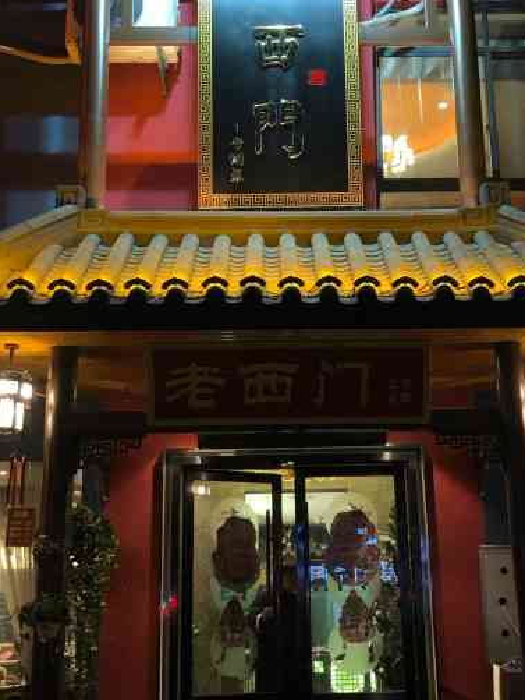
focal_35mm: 52
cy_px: 327
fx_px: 1051
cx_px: 308
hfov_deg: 28.0
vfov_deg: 36.8
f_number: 1.8
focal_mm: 4
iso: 40
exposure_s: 1/25
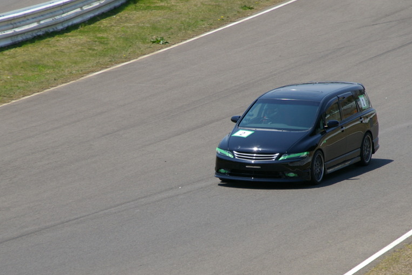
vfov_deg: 4.0
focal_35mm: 343
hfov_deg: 6.0
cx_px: 216
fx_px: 3924
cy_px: 175
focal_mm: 170
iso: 200
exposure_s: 1/350
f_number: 9.5
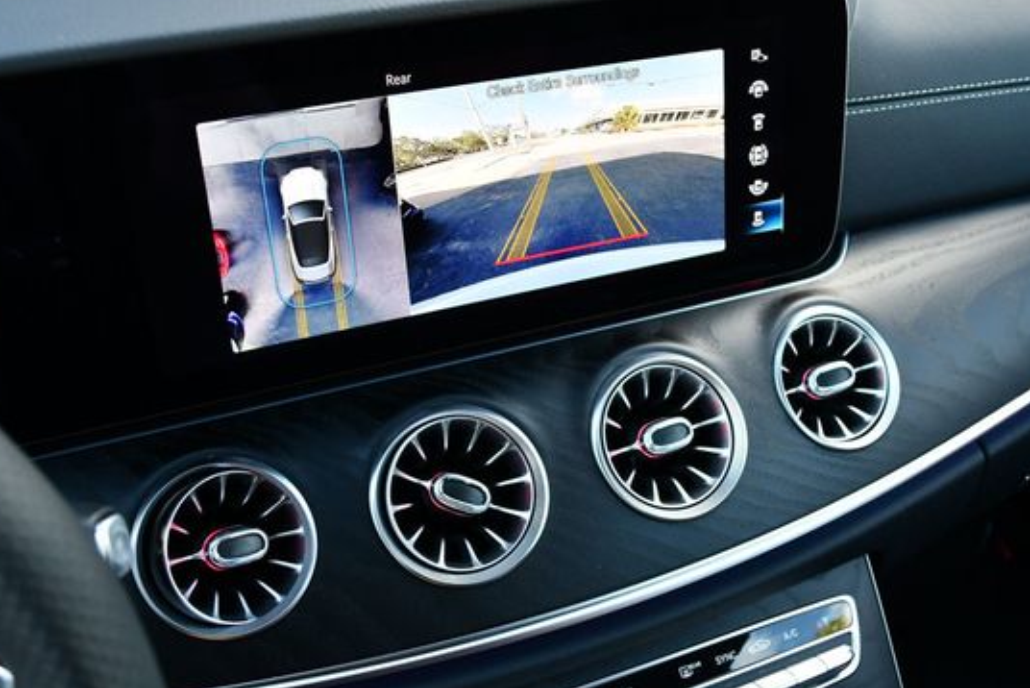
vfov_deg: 31.2
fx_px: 1231
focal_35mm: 43
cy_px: 319
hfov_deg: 45.4
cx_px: 555
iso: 720
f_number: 3.5
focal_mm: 18
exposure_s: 1/250
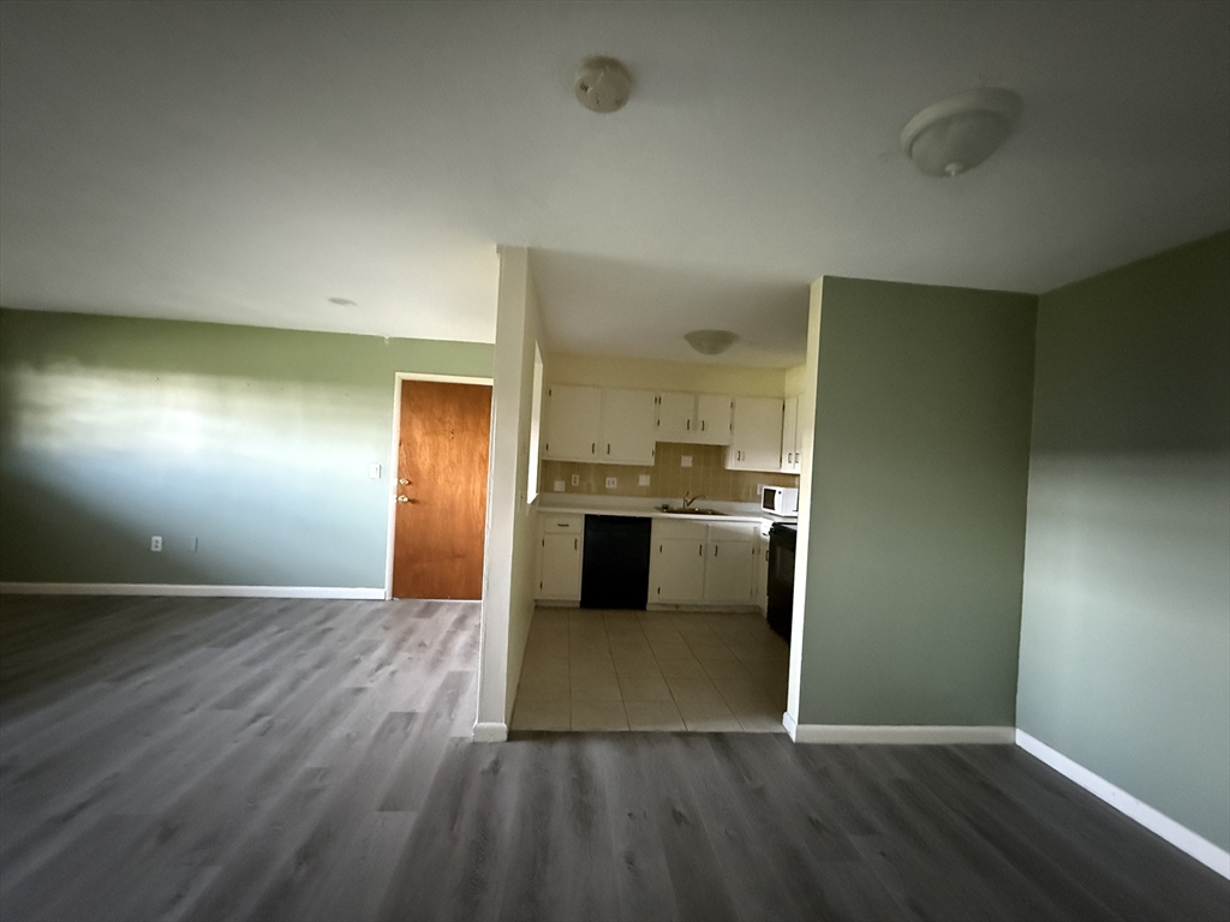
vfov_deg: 85.7
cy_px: 461
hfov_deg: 102.1
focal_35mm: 14
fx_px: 497
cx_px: 615
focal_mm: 2.22
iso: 1600
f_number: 2.2
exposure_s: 1/40
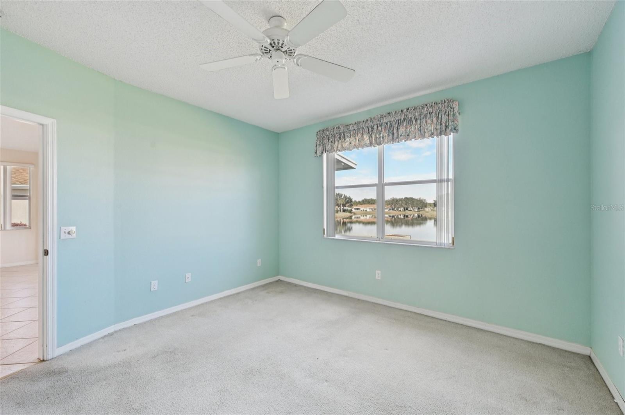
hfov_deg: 104.3
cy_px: 208
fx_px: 243
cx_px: 312
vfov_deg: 81.1
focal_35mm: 14
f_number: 8
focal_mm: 14
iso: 400
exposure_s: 1/60
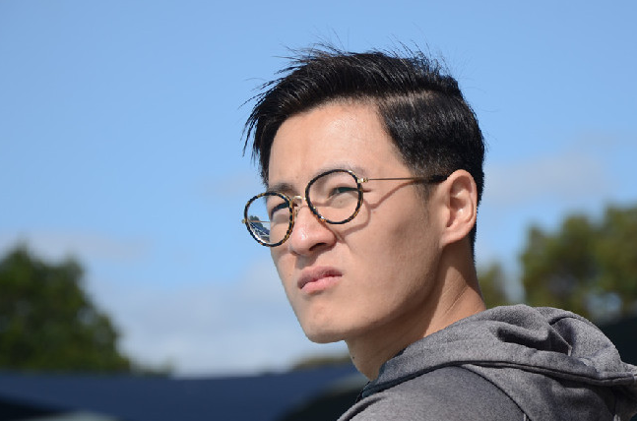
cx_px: 382
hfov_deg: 9.1
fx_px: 4002
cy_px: 211
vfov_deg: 6.0
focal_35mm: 227
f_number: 6.3
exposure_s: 1/640
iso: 100
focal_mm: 105
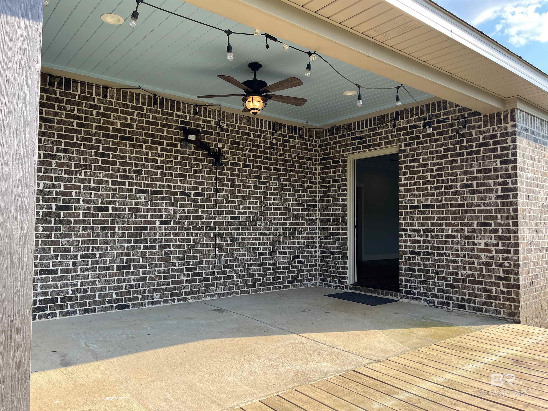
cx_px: 274
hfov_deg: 67.3
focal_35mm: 26
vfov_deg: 53.1
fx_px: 412
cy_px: 206
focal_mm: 5.1
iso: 50
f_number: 1.6
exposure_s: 1/761
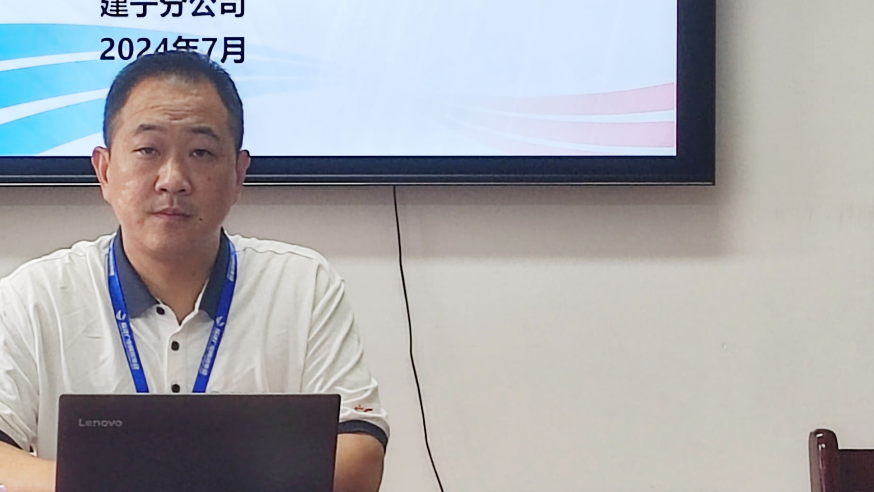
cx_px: 138
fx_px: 3499
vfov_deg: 8.0
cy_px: 80
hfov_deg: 14.1
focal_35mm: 151
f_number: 1.9
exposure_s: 1/100
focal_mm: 5.52
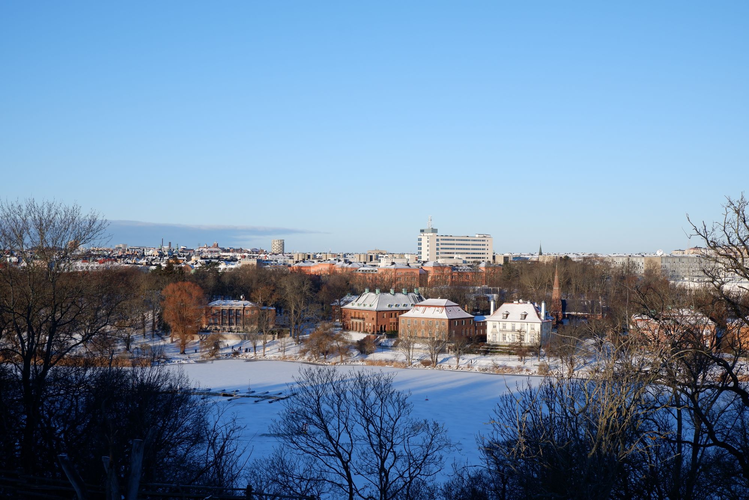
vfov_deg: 27.0
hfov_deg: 39.6
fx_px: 1041
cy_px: 250
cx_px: 374
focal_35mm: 50
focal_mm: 33.3
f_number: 9
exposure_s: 1/320
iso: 200
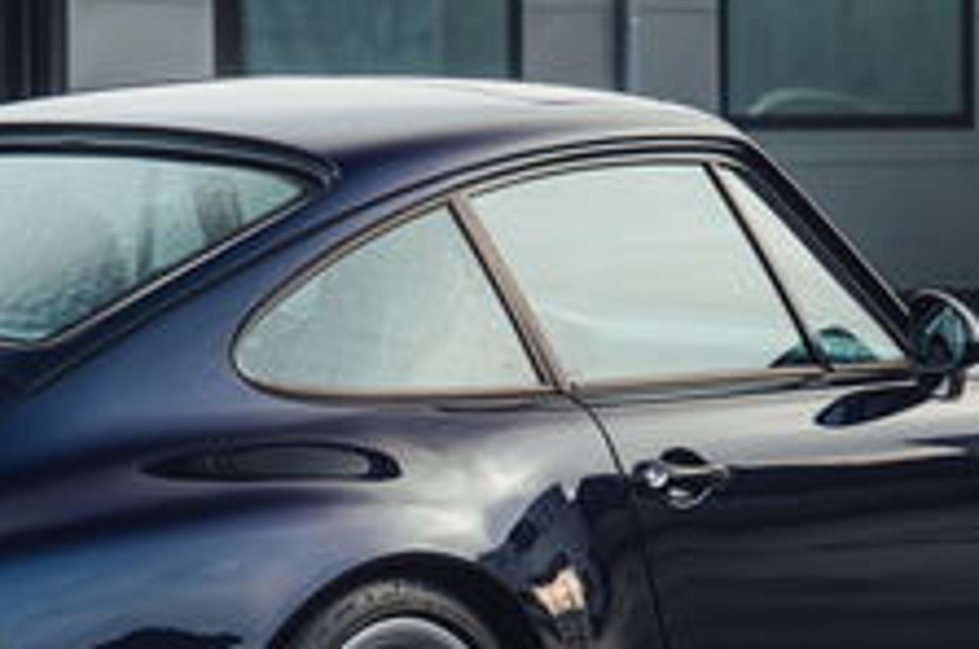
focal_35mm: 214
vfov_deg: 6.4
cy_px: 364
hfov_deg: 9.6
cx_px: 272
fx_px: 5811
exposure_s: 1/160
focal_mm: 62
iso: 800
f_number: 5
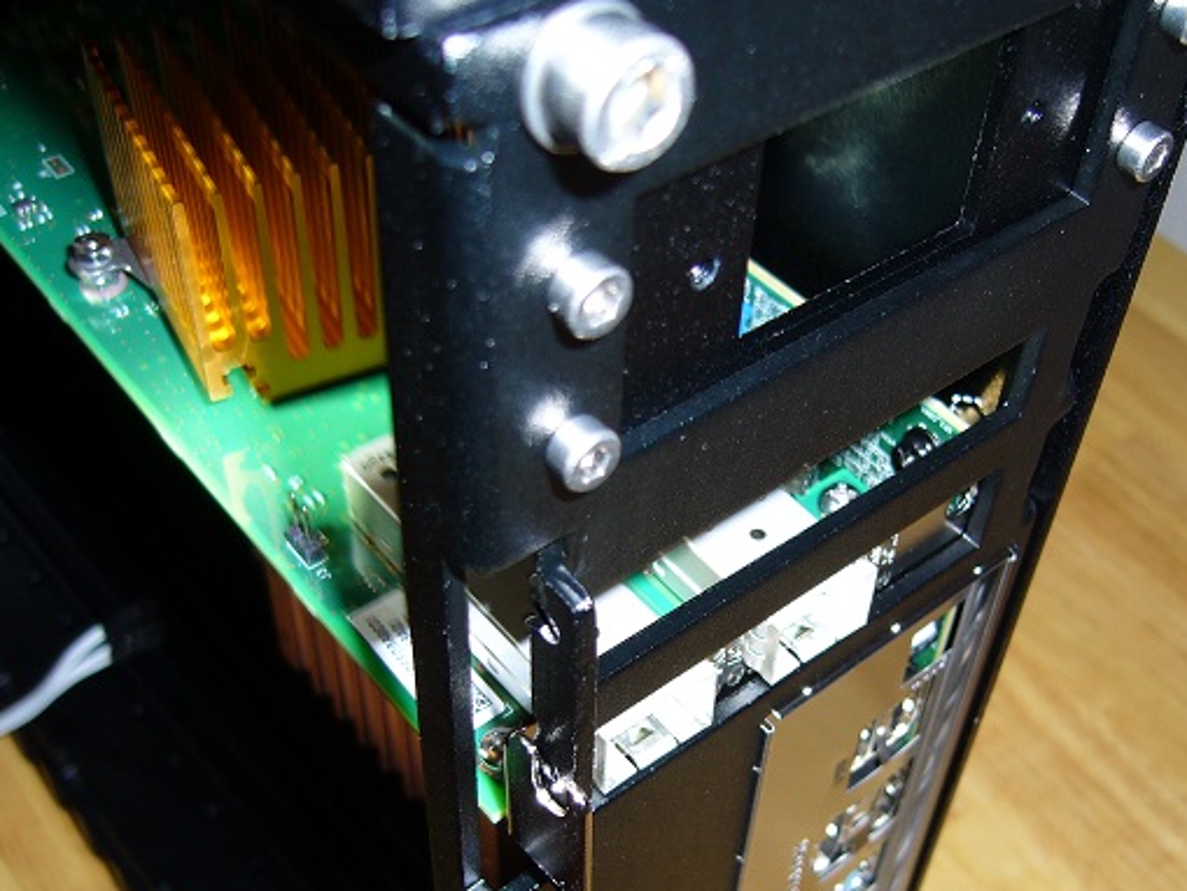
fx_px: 1509
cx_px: 723
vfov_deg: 32.8
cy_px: 541
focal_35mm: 44
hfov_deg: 42.7
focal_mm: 5.8
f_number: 2.8
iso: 80
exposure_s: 1/30
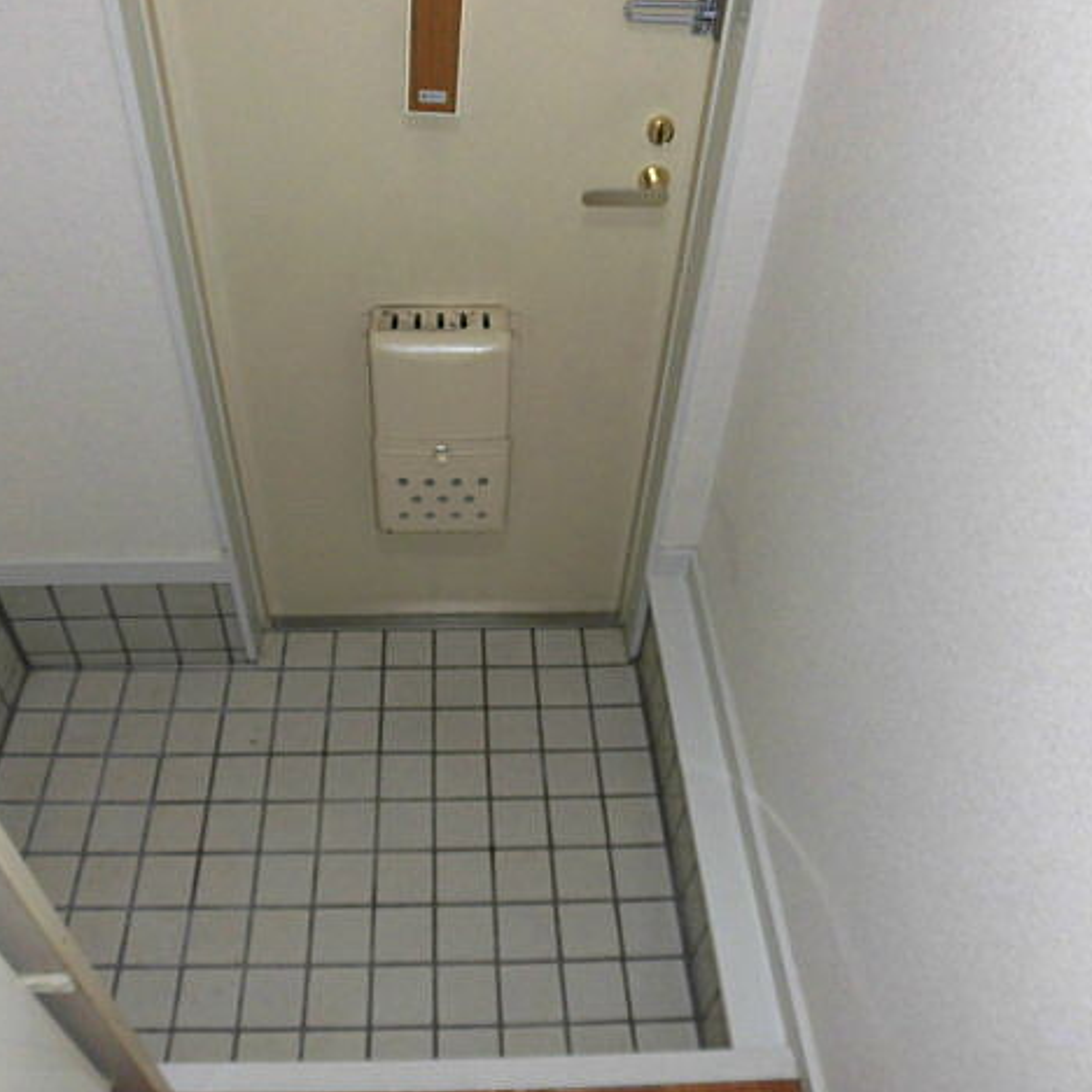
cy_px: 534
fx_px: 1035
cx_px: 474
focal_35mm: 29
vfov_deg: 55.6
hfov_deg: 55.4
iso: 100
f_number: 3.1
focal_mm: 4.3
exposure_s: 1/30
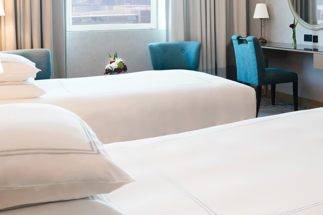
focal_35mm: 46
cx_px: 245
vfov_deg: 28.7
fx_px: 413
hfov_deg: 41.4
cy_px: 51
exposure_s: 1/6
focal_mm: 18
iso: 320
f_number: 8
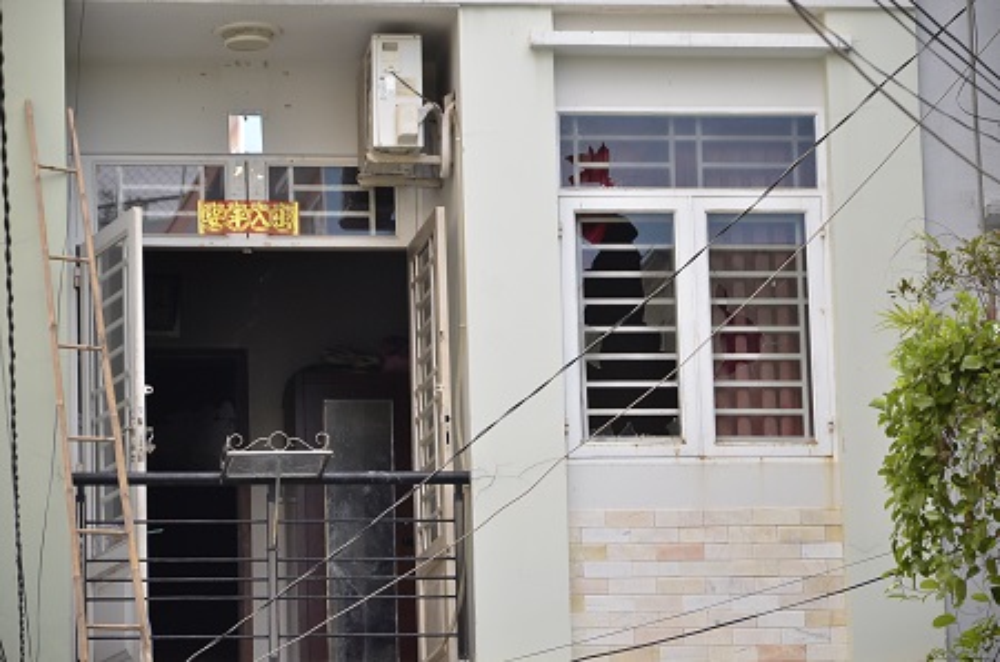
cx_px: 500
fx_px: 4366
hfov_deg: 13.1
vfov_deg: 8.7
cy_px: 331
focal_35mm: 158
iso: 1000
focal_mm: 105
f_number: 5.6
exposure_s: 1/640
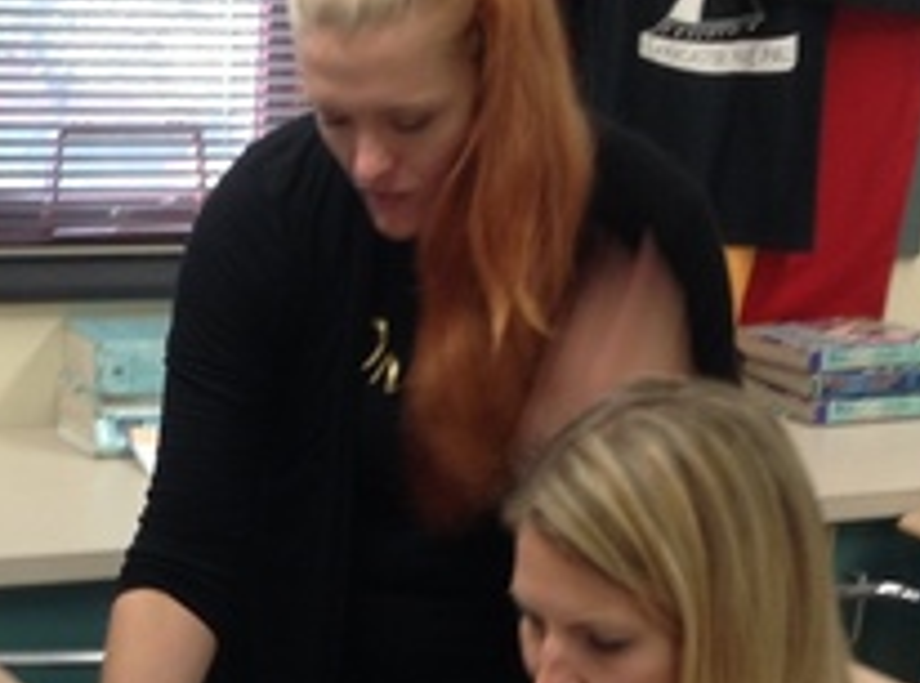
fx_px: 2887
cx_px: 272
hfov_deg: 18.0
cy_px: 777
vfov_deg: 13.2
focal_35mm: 109
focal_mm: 4.28
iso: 50
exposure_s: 1/17
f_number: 2.4
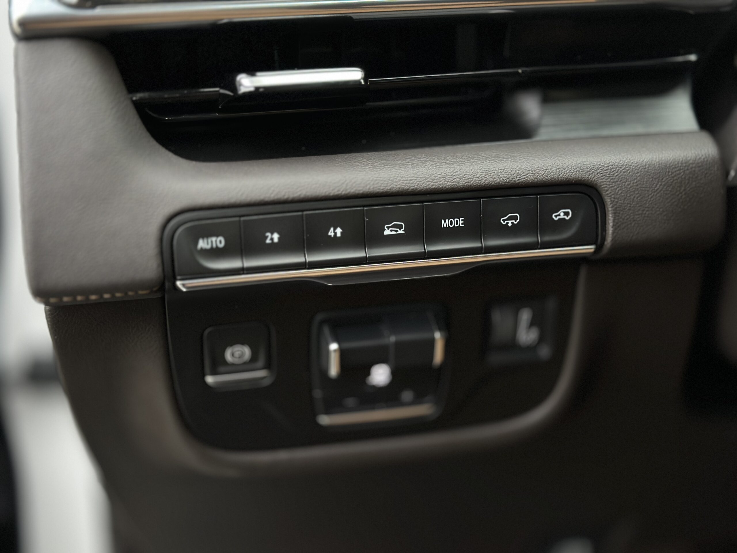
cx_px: 368
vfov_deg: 30.3
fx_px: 1022
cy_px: 276
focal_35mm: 48
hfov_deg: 39.7
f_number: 1.78
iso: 400
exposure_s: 1/40
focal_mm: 6.86
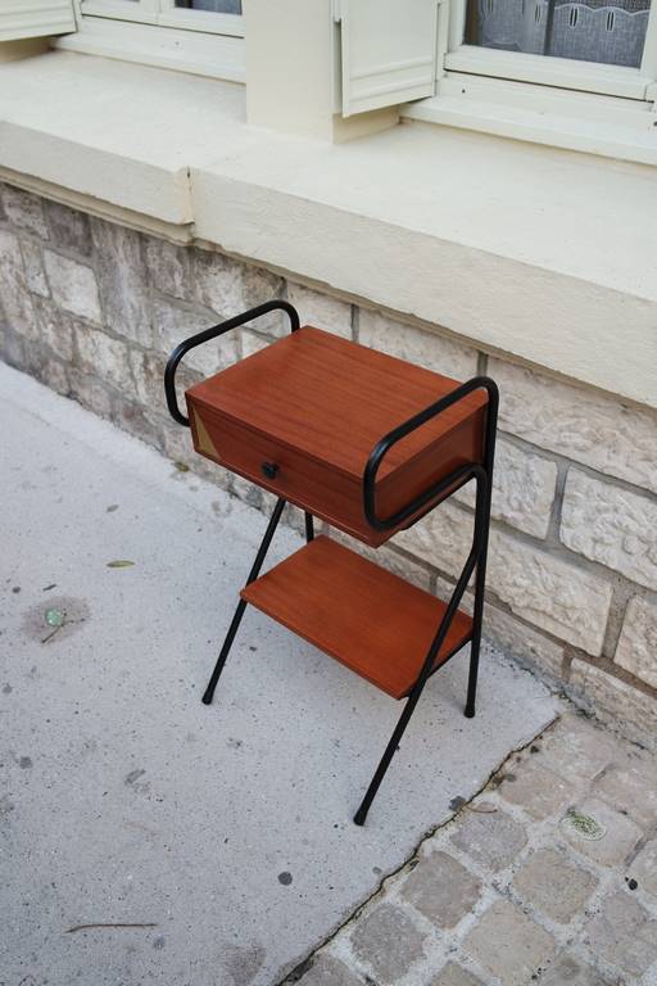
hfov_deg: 40.0
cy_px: 493
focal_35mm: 33
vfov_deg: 57.2
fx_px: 903
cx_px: 328
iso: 200
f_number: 3.5
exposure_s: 1/60
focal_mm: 22
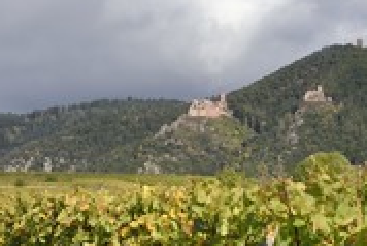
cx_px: 14
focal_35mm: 146
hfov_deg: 13.9
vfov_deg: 9.4
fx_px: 1490
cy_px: 203
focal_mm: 62
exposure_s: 1/250
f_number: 11
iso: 200
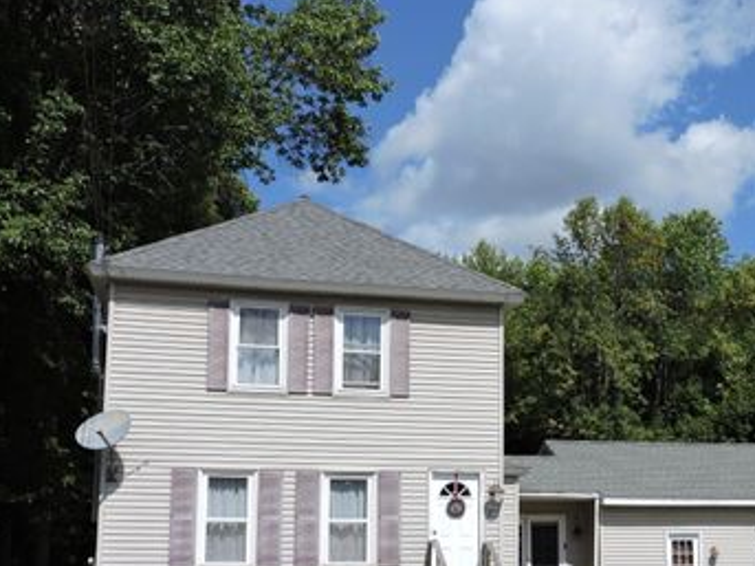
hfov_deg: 36.8
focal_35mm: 51
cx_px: 544
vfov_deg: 28.2
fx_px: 1112
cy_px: 404
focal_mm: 6.2
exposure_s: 1/1250
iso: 100
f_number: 3.6
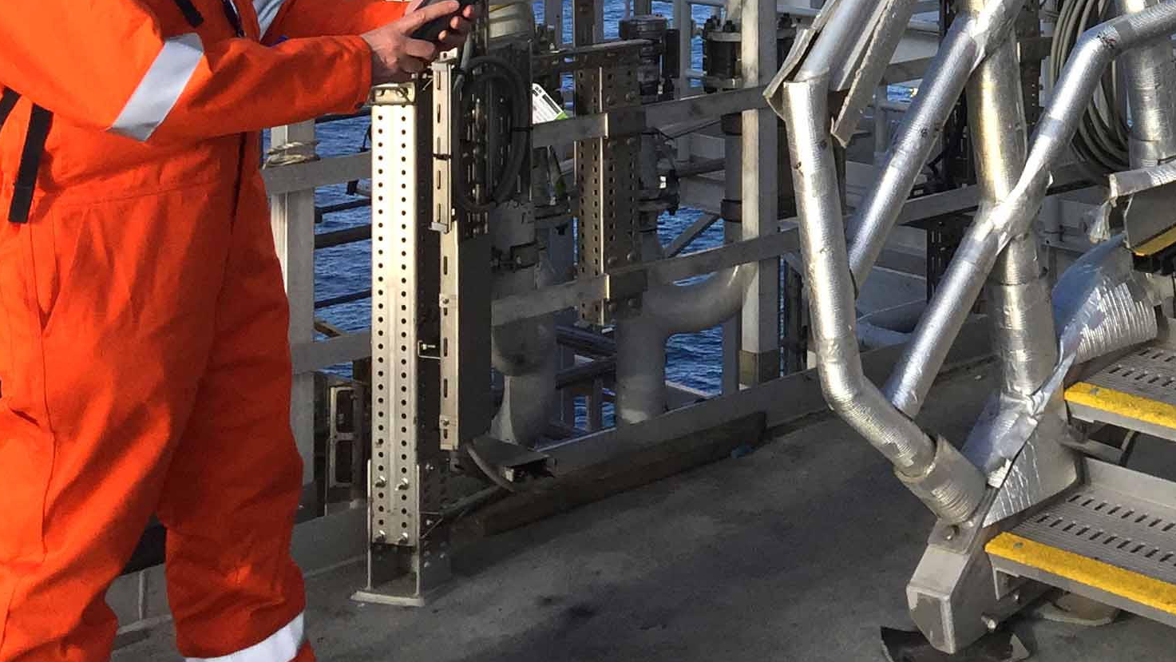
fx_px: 2183
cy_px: -308
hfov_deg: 28.4
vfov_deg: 15.9
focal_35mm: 70
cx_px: 1166
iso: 32
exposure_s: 1/1647
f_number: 2.2
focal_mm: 4.15
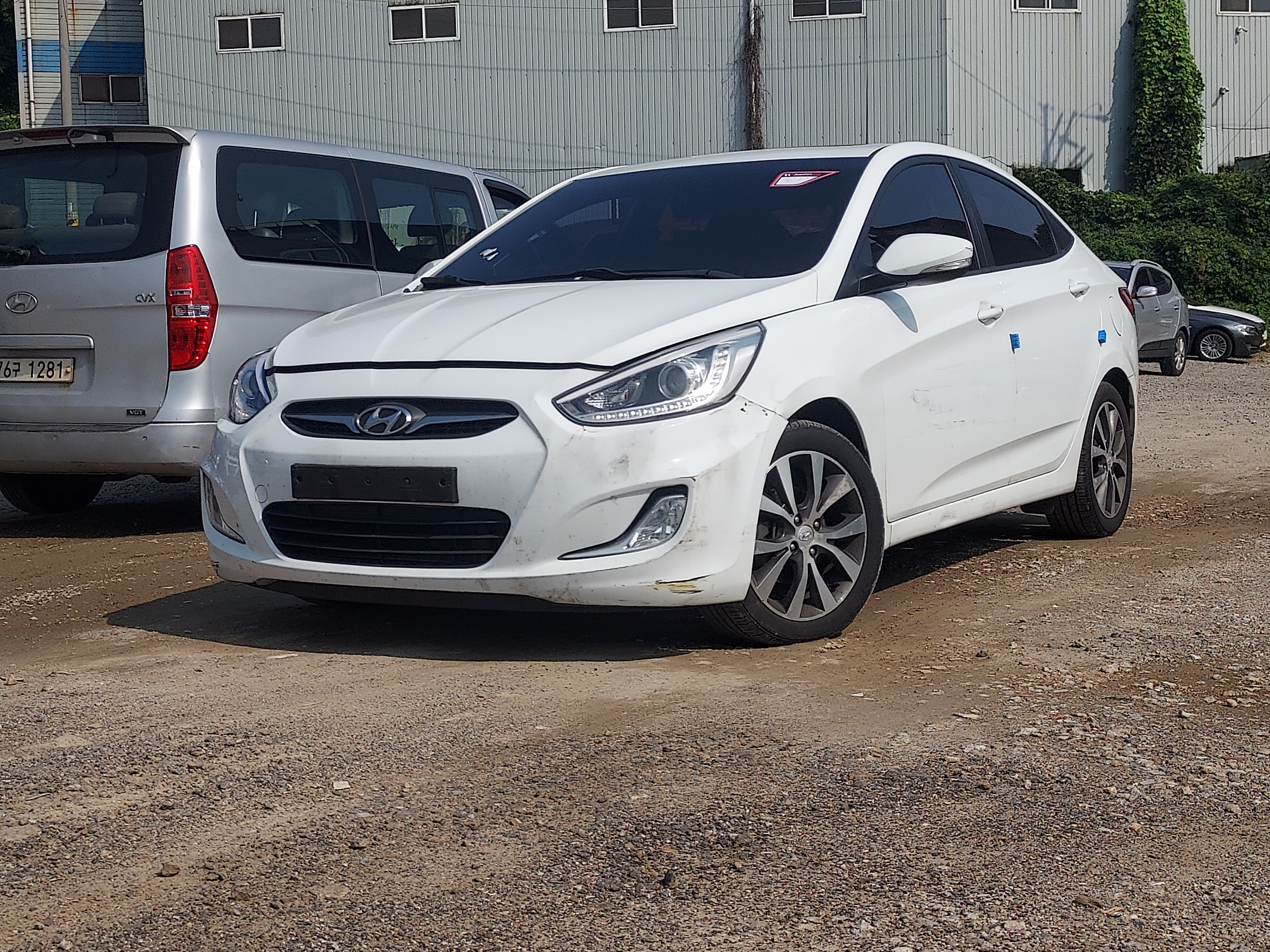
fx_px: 881
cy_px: 476
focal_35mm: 24
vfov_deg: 56.8
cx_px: 635
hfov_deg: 71.6
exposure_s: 1/2750
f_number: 1.8
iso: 40
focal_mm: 4.6
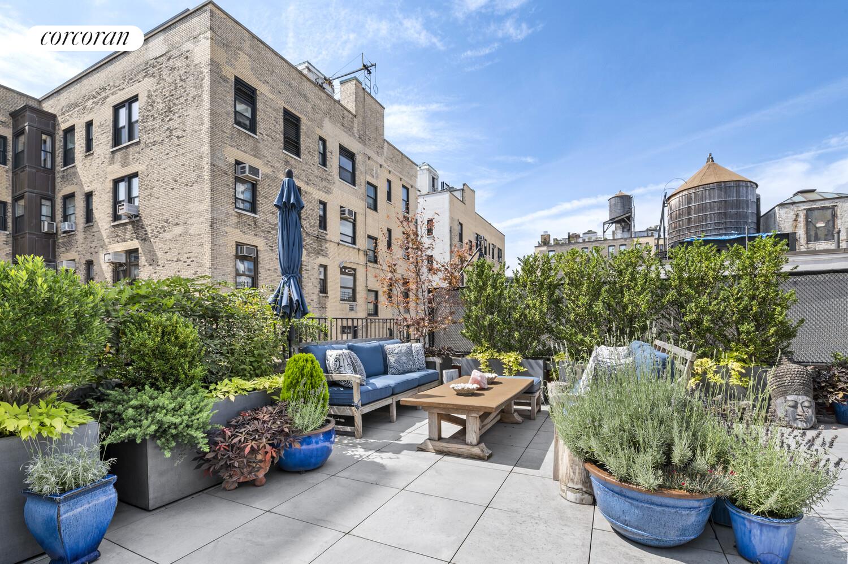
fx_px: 353
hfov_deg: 100.4
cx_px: 424
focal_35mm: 15
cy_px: 282
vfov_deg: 77.2
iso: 320
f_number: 14
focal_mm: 15
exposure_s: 1/60
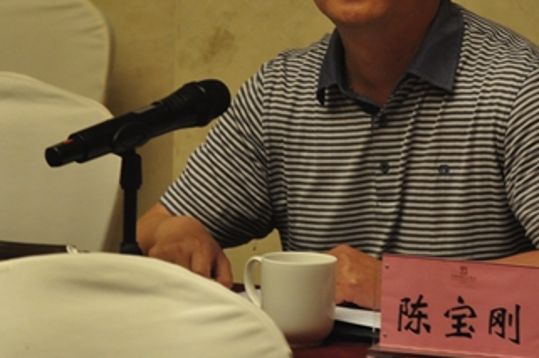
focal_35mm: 258
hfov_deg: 8.0
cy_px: 70
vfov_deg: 5.3
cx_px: 354
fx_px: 3857
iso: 800
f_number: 6.3
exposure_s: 1/15
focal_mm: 92
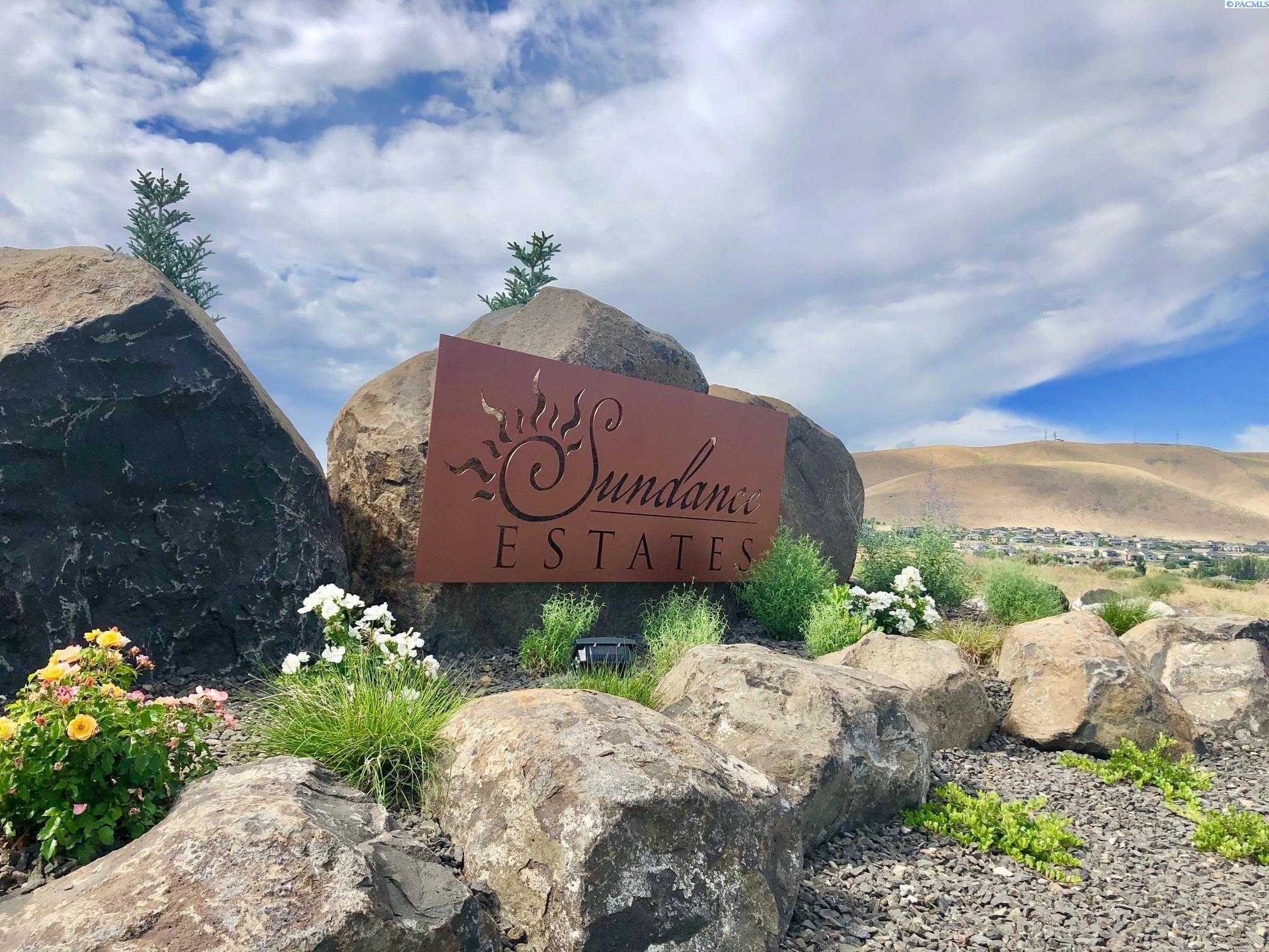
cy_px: 476
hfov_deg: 63.4
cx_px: 634
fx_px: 1026
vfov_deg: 49.7
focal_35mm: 28
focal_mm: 3.99
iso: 20
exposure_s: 1/2825
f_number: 1.8
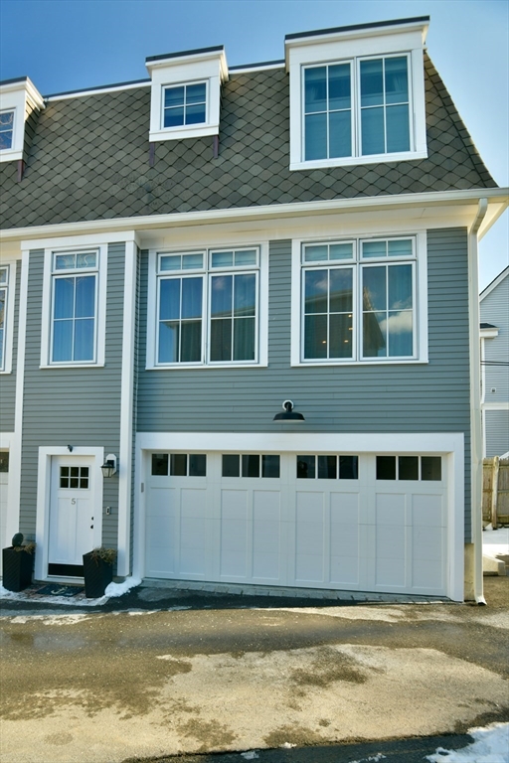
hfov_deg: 73.7
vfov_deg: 96.7
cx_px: 254
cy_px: 382
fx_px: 339
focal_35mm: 16
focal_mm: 16
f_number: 6.3
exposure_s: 1/160
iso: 320
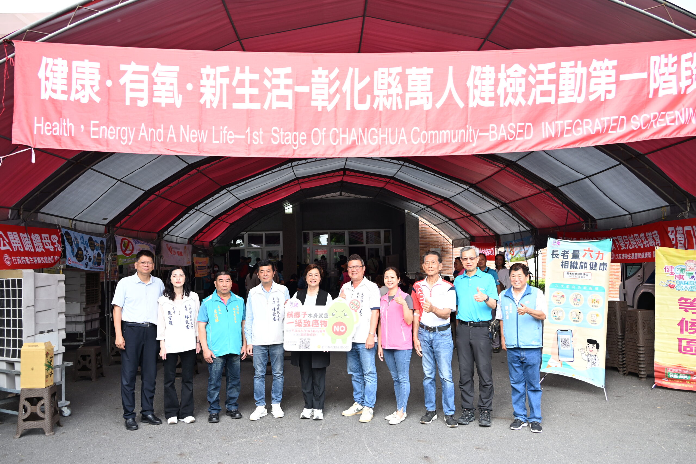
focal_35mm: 30
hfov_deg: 62.8
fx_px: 570
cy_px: 232
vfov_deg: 44.3
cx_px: 348
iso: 320
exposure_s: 1/200
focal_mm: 29.5
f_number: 4.5
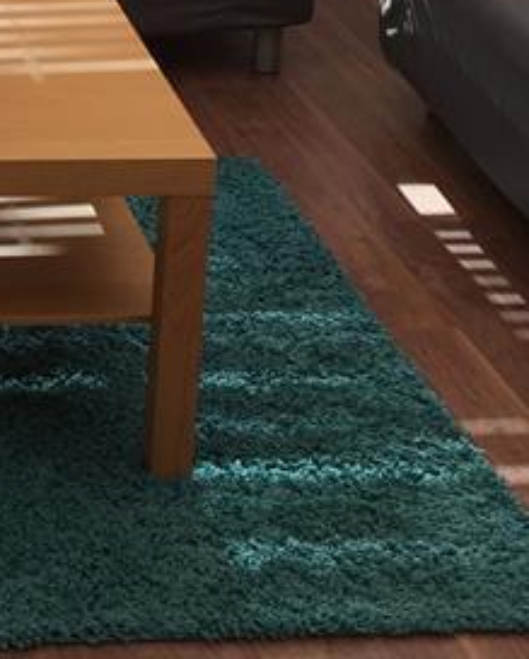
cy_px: -75
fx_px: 2071
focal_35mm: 106
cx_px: -396
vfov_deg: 17.5
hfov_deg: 13.2
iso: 32
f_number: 2.2
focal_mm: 4.15
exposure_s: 1/465
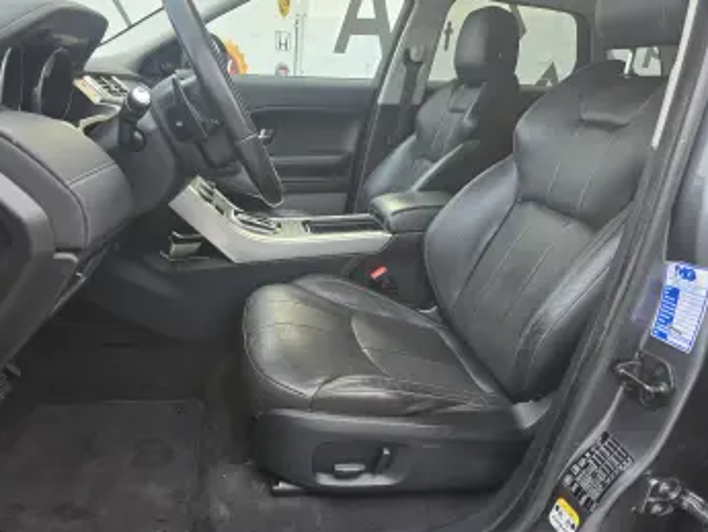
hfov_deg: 71.6
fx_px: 491
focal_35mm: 24
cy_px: 273
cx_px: 349
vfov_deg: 56.8
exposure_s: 1/100
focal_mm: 6.3
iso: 160
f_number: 1.7
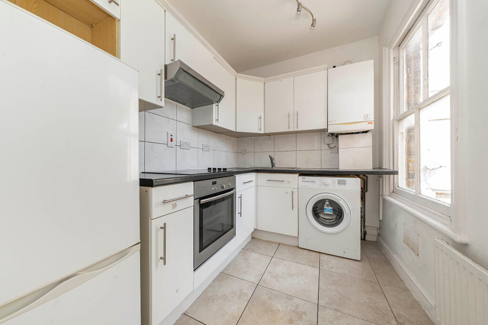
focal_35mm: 12
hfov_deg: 112.6
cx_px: 244
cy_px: 162
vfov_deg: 90.0
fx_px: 163
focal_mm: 12
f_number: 9
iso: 320
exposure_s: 1/40
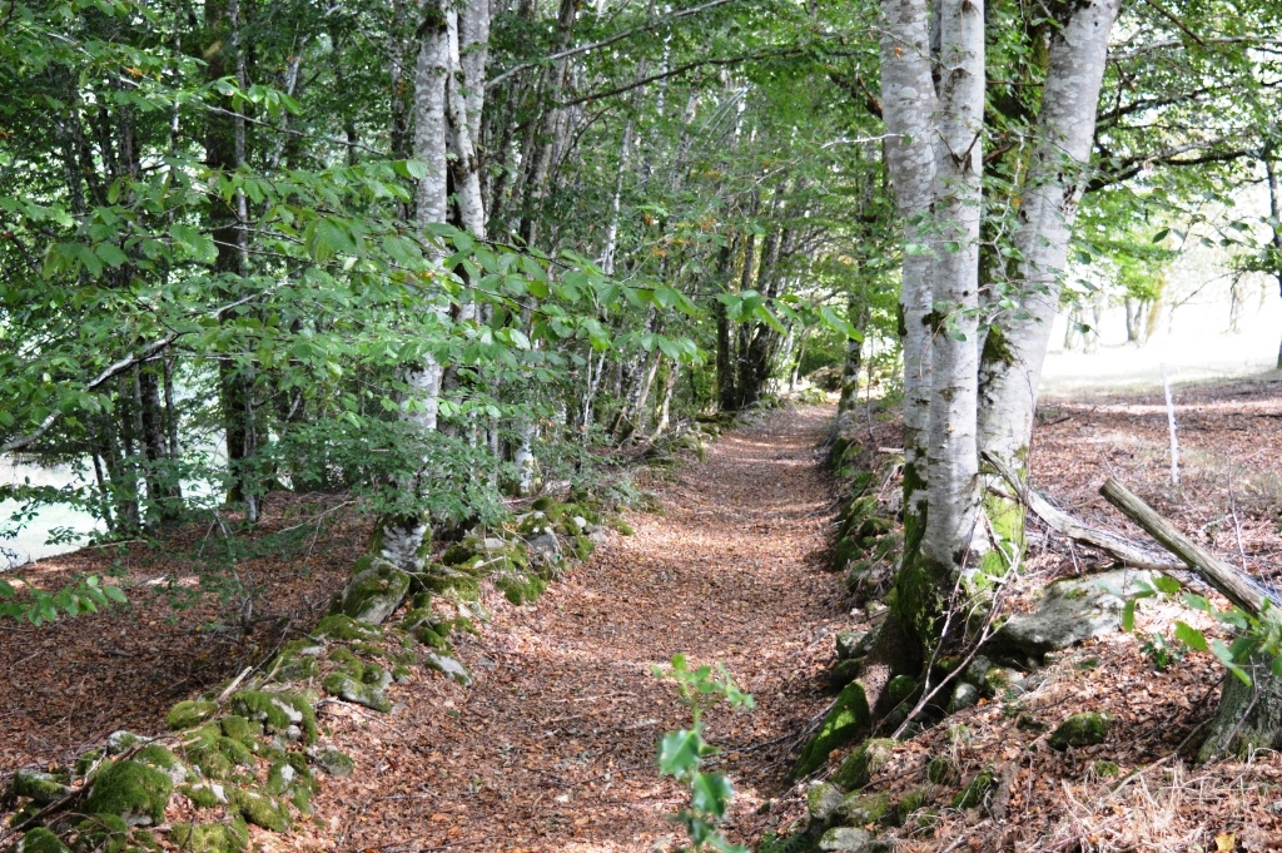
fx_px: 1601
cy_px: 426
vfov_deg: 29.8
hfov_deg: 43.6
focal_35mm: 45
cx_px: 641
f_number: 4.2
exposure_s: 1/50
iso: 560
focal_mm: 30
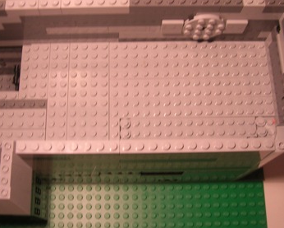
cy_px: 96
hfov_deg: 38.6
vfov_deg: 31.4
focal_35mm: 48
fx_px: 404
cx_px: 114
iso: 50
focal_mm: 5.7
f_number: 2.9
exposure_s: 1/22.5
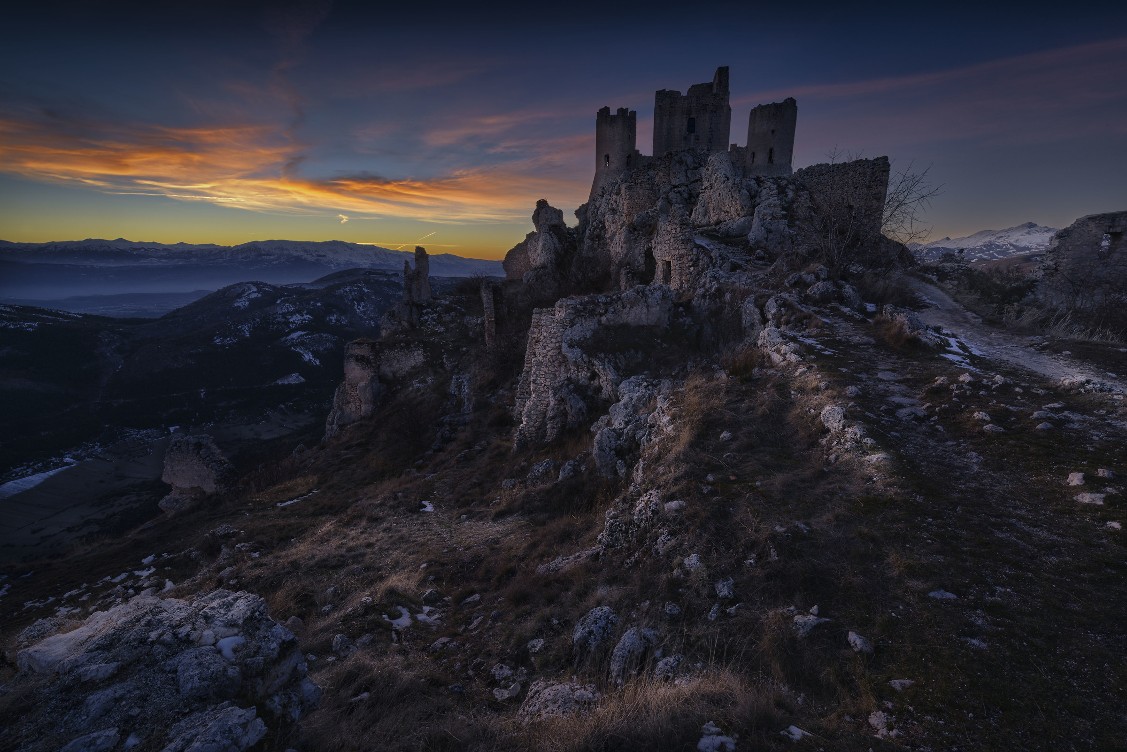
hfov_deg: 100.4
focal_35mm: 15
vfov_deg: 77.3
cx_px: 564
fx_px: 470
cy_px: 376
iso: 31
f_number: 16
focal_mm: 15
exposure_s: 1/1.67
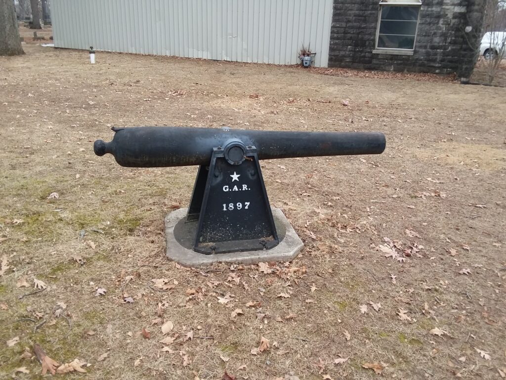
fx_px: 424
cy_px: 190
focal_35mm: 29
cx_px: 253
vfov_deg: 48.2
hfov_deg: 61.7
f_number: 1.9
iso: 40
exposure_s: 1/150
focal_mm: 2.47
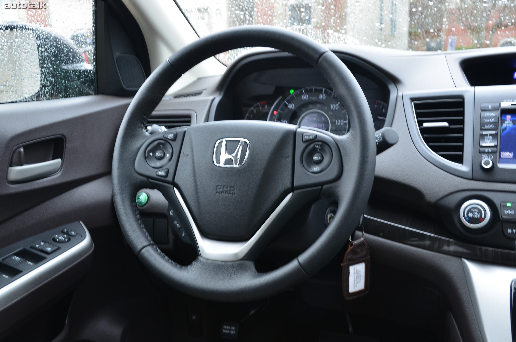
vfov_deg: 30.7
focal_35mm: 44
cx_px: 258
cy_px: 171
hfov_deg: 45.0
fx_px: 622
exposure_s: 1/15
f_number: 8
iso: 400
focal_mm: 29
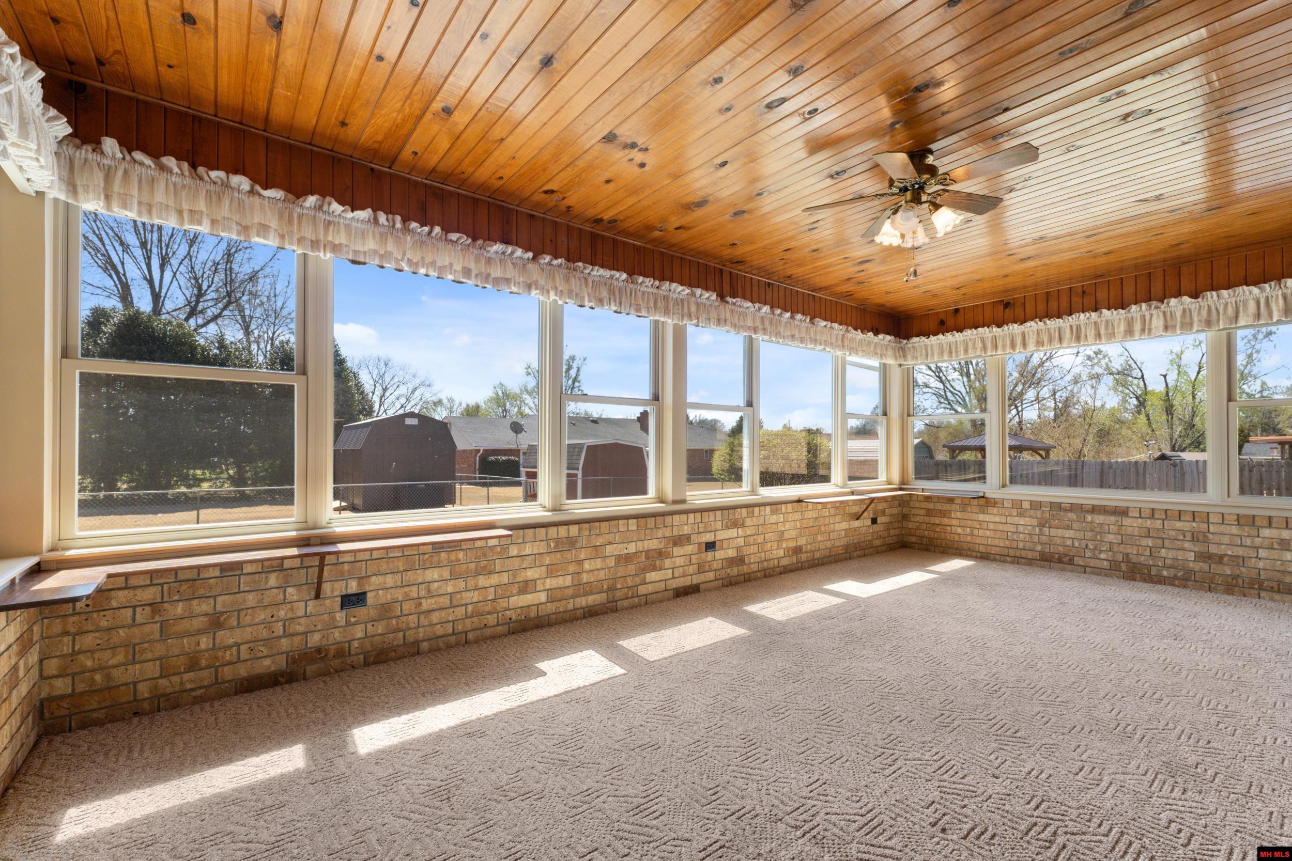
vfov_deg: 77.3
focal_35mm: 15
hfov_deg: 100.4
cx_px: 646
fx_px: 538
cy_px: 430
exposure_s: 1/125
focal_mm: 10
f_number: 9
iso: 200
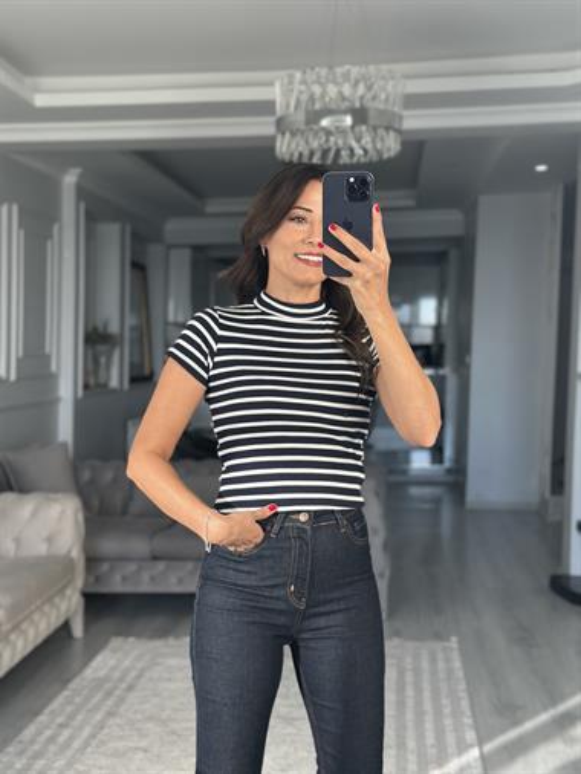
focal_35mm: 48
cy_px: 387
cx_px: 290
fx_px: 1073
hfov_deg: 30.3
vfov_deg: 39.6
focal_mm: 6.86
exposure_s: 1/199
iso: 80
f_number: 1.78
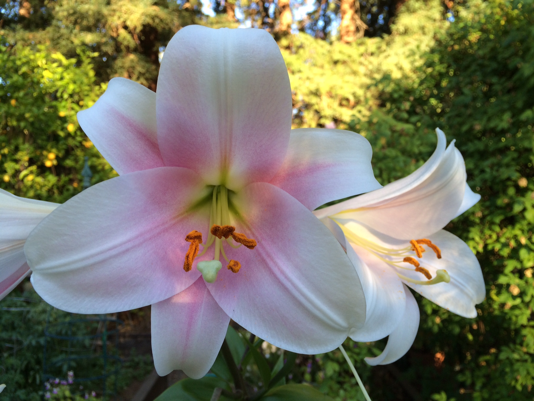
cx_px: 267
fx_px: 463
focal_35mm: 30
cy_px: 200
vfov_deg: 46.8
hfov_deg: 60.0
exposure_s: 1/126
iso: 32
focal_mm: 4.12
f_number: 2.2
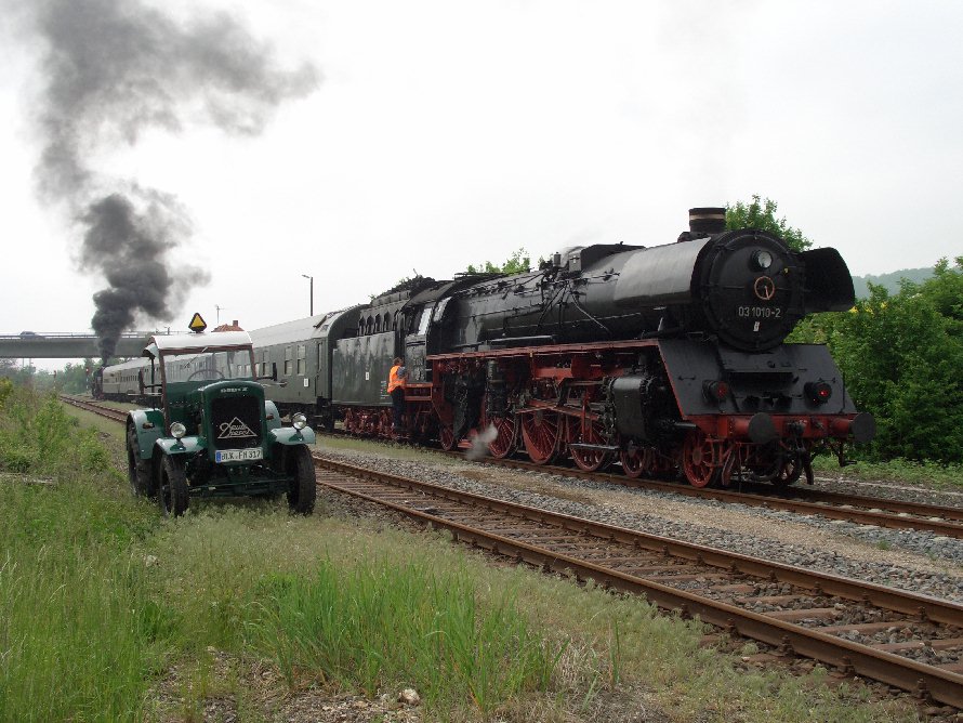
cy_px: 362
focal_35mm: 43
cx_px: 482
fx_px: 1197
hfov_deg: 43.8
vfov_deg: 33.6
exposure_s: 1/640
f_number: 4.7
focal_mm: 9.2
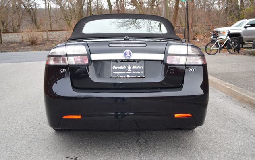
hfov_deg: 52.7
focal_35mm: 37
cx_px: 129
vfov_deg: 34.5
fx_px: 257
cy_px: 76
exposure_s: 1/125
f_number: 4
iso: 360
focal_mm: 24
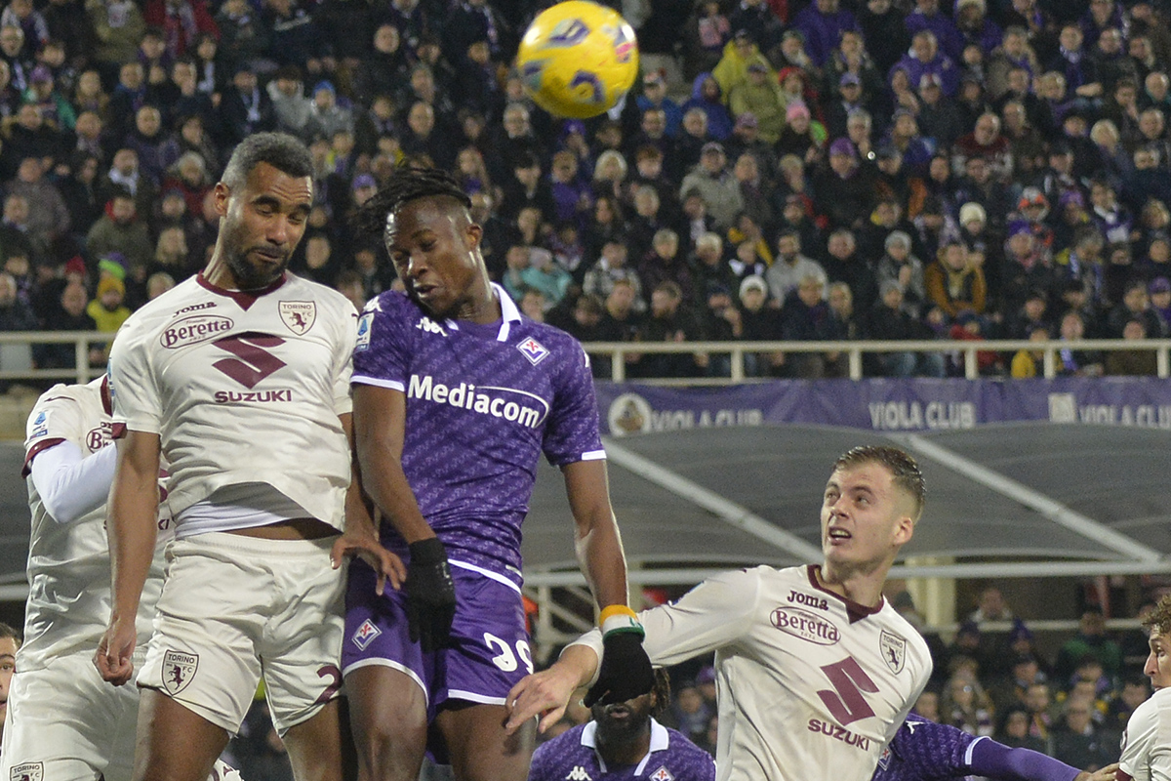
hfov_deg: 15.8
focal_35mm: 130
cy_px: 390
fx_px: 4228
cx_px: 586
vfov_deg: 10.5
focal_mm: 130
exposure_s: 1/1000
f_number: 4.8
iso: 3200
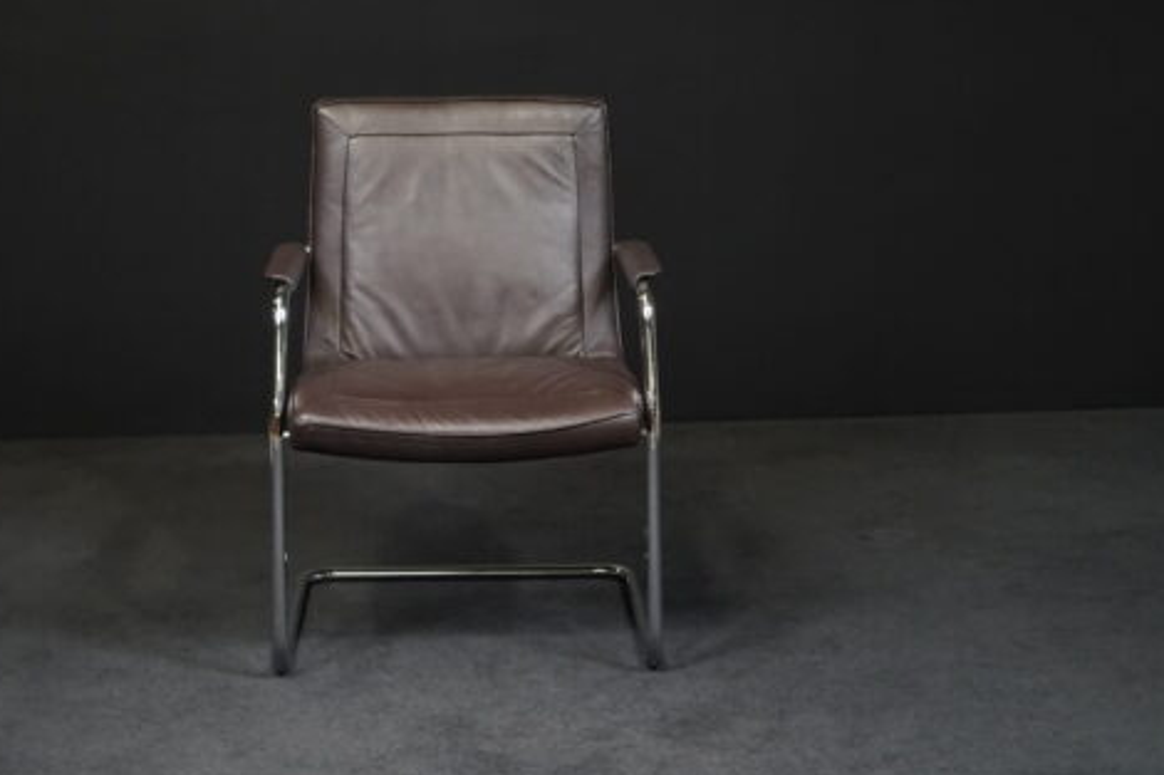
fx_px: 2230
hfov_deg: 29.2
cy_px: 391
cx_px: 468
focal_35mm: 69
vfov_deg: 19.7
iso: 5000
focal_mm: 54
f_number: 7.1
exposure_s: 1/100
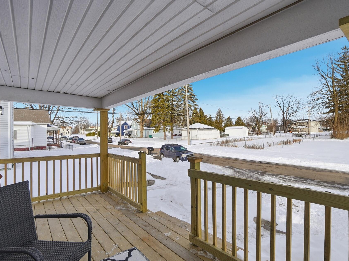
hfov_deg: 90.9
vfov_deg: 74.7
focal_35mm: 17
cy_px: 134
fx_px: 171
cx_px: 187
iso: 100
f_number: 4
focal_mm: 10
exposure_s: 1/4000
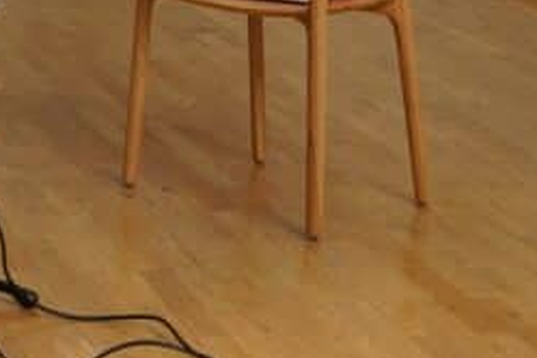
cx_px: -442
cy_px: -273
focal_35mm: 148
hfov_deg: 12.6
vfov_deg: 8.9
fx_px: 2207
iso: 400
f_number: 2.8
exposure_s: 1/160
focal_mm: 24
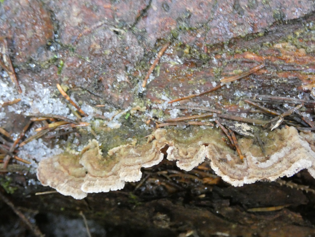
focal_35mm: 58
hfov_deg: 33.2
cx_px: 161
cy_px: 121
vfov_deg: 25.2
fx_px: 528
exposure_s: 1/25
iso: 1600
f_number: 4
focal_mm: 9.9
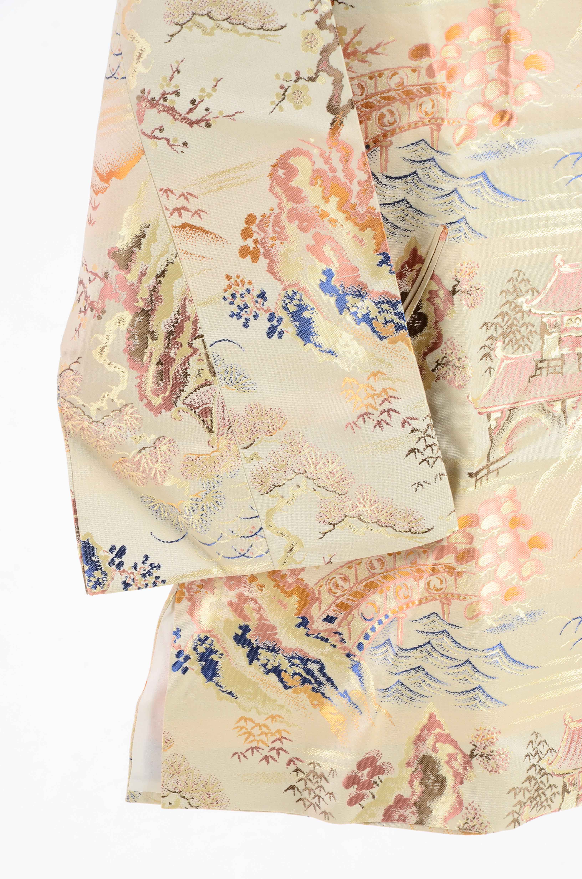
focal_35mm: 158
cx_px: 291
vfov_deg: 13.1
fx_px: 3836
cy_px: 440
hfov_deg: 8.7
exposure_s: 1/80
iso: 400
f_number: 13
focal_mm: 105
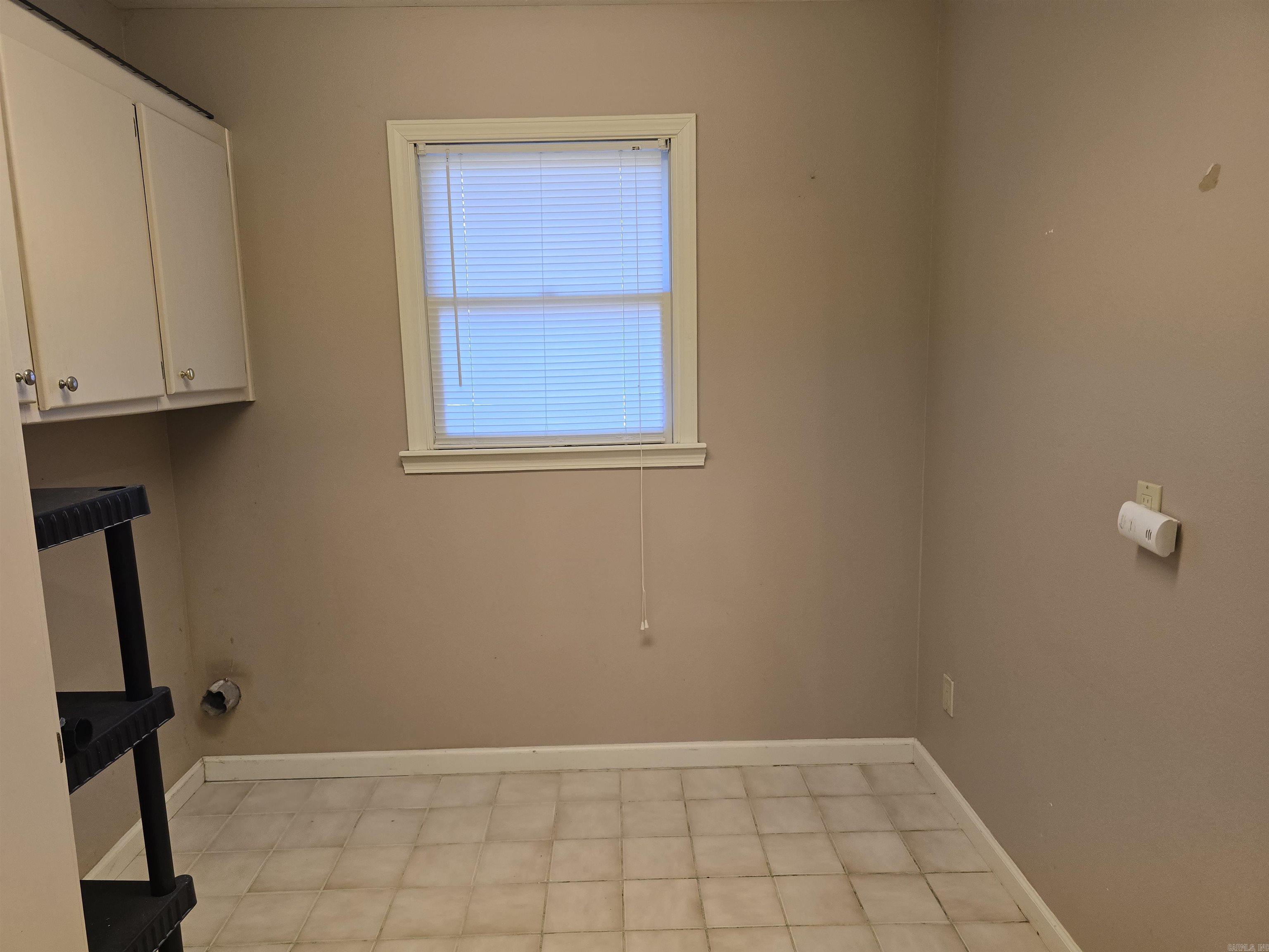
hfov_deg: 73.9
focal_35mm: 23
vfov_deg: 58.9
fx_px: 843
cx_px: 634
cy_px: 476
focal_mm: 6.3
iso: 160
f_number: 1.7
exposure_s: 1/120
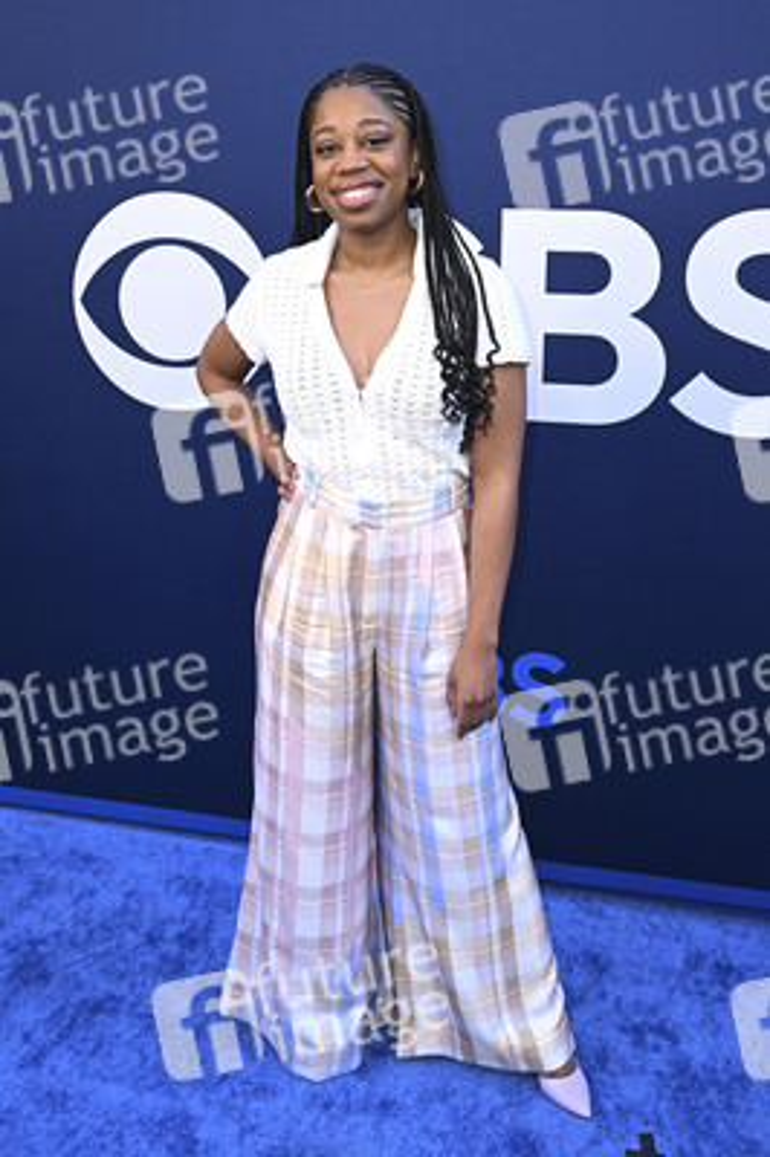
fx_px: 1318
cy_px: 578
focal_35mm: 41
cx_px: 385
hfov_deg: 32.6
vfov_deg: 47.4
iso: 500
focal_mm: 41
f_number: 5.6
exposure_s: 1/200
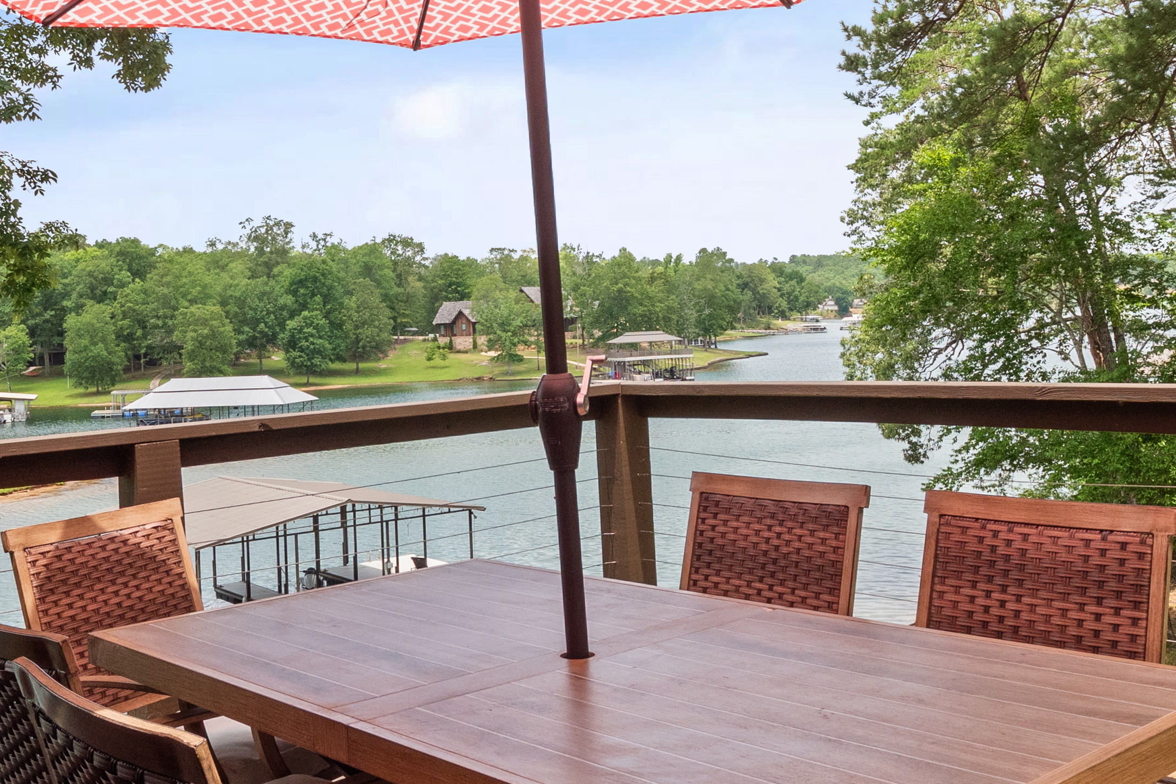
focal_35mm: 40
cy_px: 294
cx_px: 504
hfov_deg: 48.3
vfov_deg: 33.2
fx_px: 1307
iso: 400
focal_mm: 8
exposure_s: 1/500
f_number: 5.6
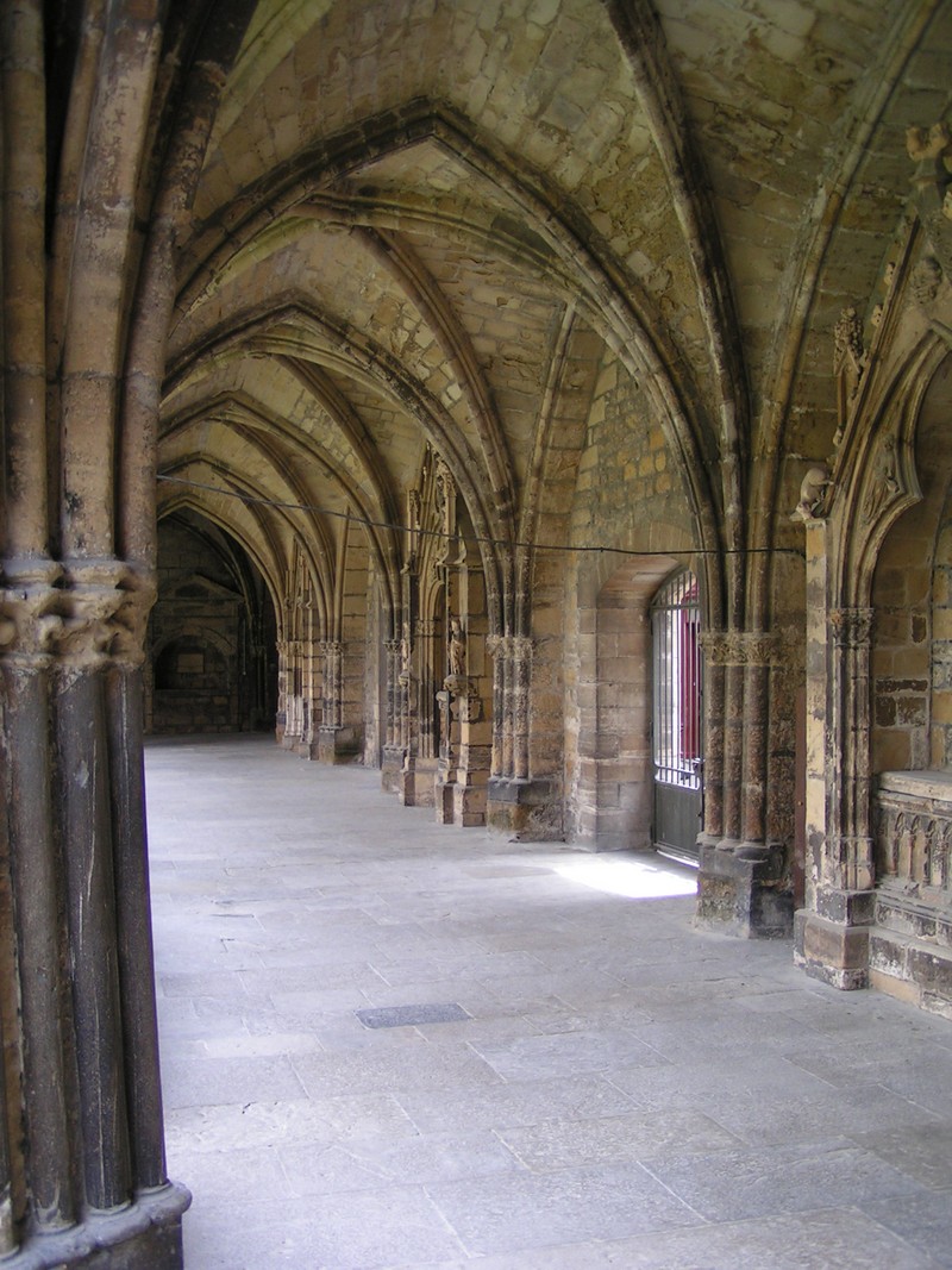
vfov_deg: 49.0
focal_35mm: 38
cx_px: 476
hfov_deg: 37.7
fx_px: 1394
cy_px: 635
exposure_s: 1/40
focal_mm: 5.8
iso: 50
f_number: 3.2
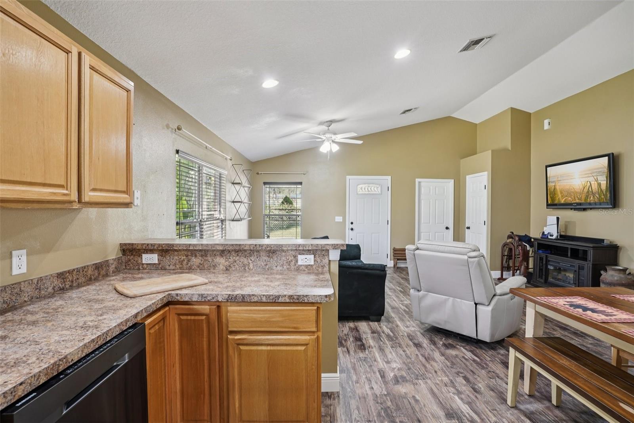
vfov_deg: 70.4
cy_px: 212
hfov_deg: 93.3
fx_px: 299
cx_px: 317
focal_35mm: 17
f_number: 9
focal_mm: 17
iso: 400
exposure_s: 1/5
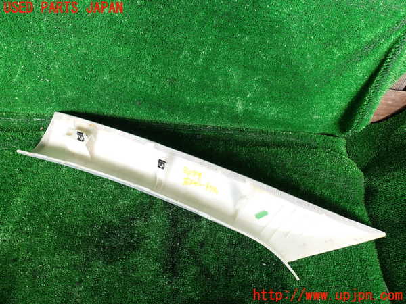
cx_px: 203
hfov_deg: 69.4
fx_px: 293
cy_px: 152
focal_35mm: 25
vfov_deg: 54.9
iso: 100
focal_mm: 4.5
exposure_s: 1/80
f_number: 2.8
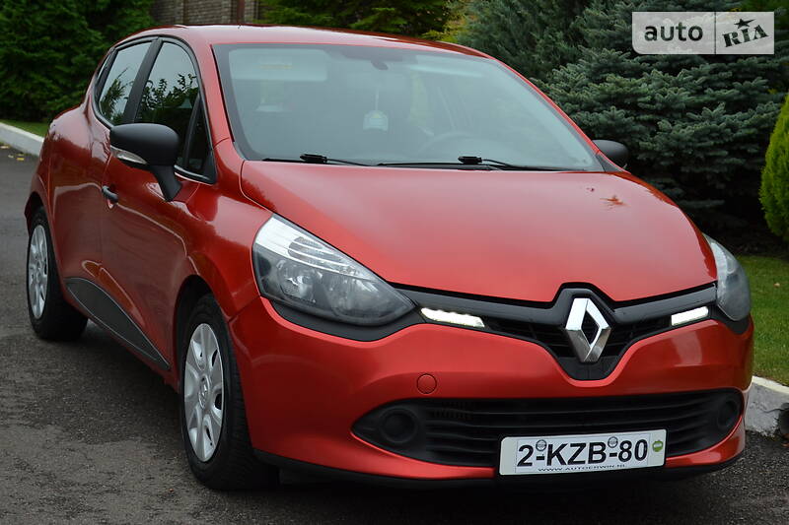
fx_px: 1643
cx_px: 394
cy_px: 262
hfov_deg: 27.0
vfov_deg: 18.2
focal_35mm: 75
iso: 200
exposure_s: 1/100
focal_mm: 50
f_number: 5.6
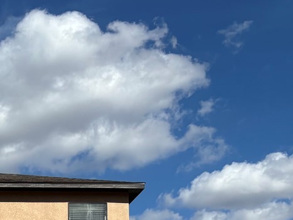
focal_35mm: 89
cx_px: -50
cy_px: 359
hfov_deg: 20.7
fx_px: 754
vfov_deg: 15.0
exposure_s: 1/6329
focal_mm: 5.96
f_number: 1.6
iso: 50
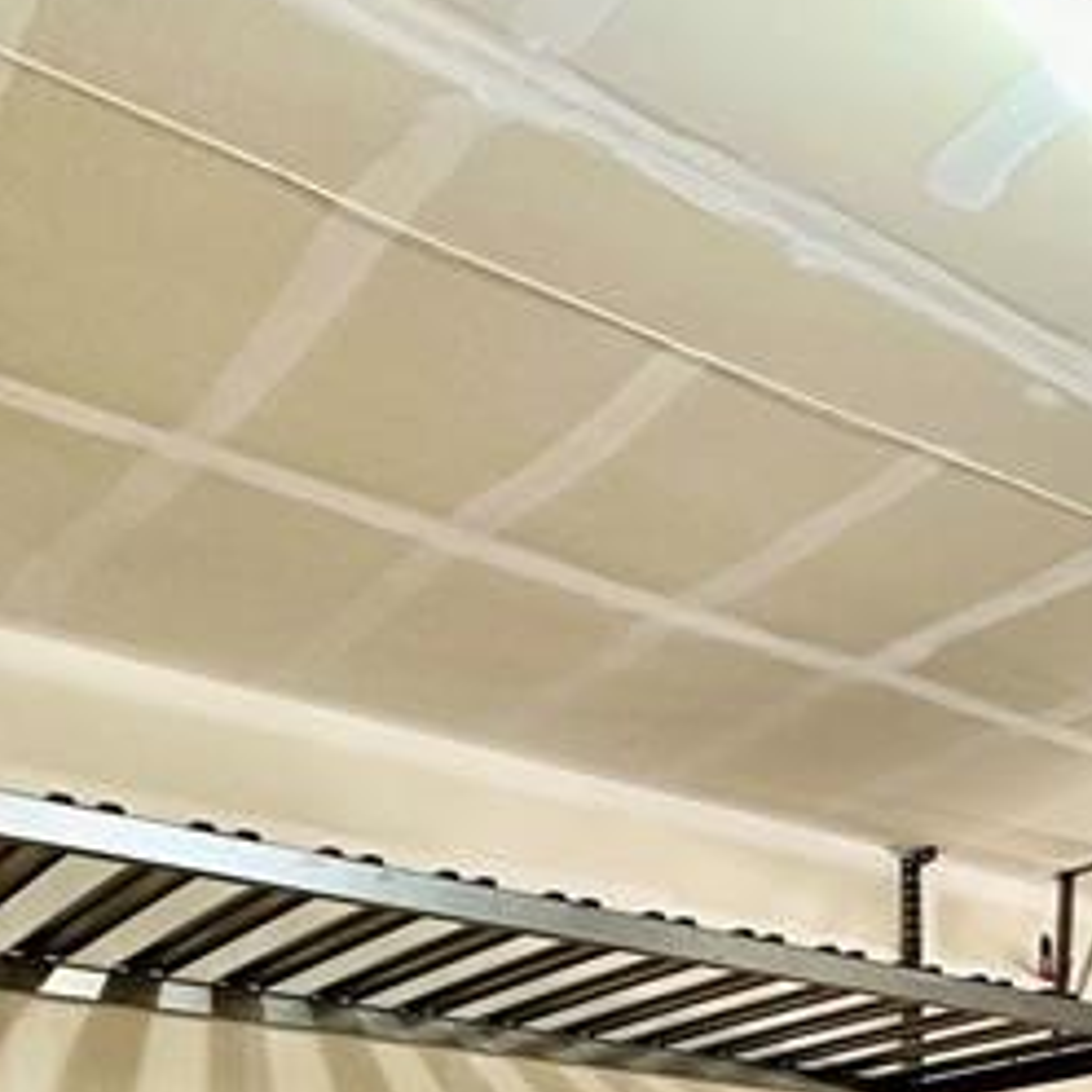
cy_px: 1407
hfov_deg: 27.9
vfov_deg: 27.9
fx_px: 1820
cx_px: 1405
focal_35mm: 51
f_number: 2.2
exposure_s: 1/60
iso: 400
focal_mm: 2.22
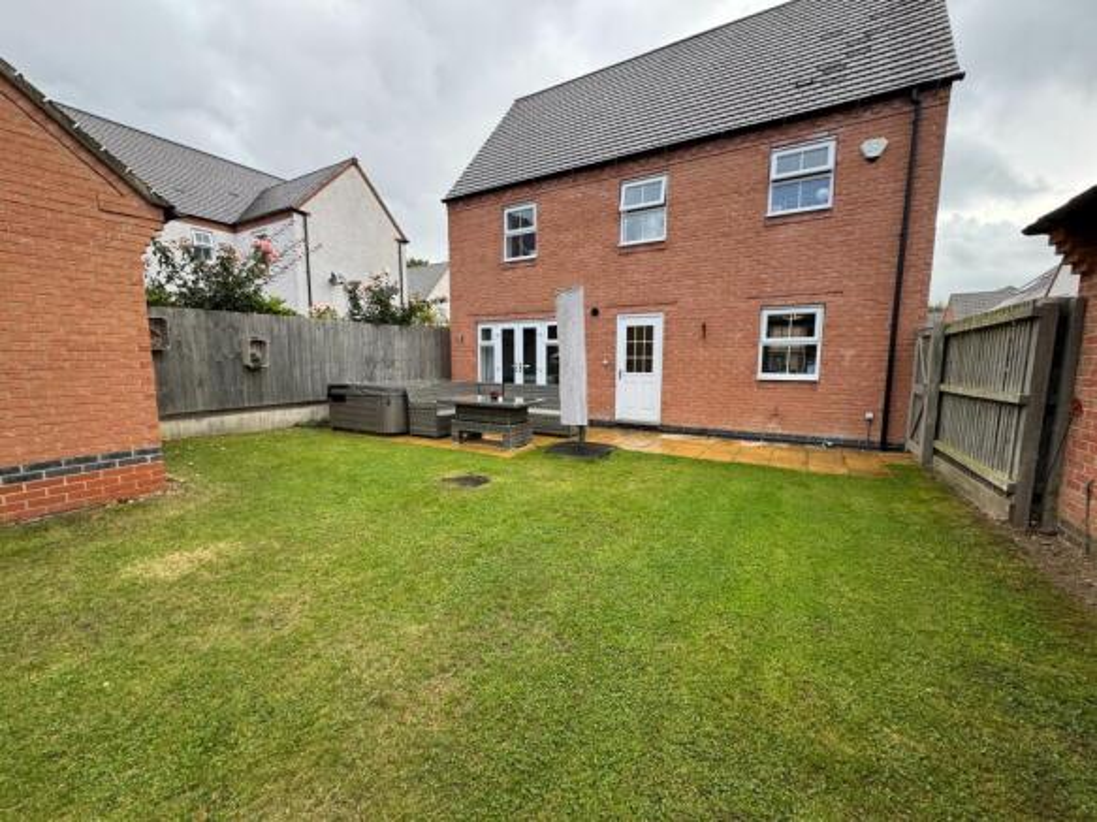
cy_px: 411
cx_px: 548
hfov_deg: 102.1
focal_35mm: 14
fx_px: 444
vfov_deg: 85.7
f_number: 2.2
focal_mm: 2.22
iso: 40
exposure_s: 1/331
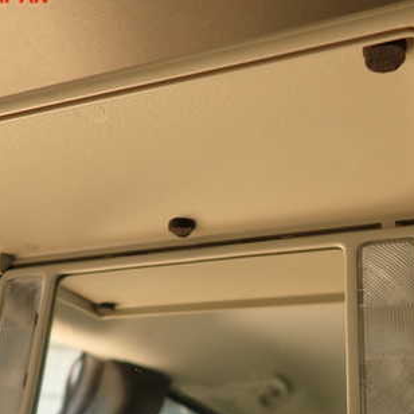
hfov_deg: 39.2
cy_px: 280
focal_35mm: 43
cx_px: 207
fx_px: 582
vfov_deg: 38.7
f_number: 2
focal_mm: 4.5
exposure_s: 1/60
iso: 125
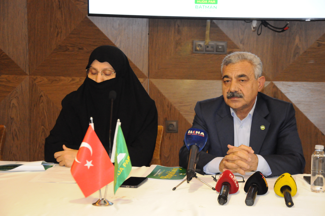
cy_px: 108
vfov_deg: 14.7
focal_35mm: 93
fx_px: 839
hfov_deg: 21.9
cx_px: 162
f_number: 5.6
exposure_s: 1/80
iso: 3200
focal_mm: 62
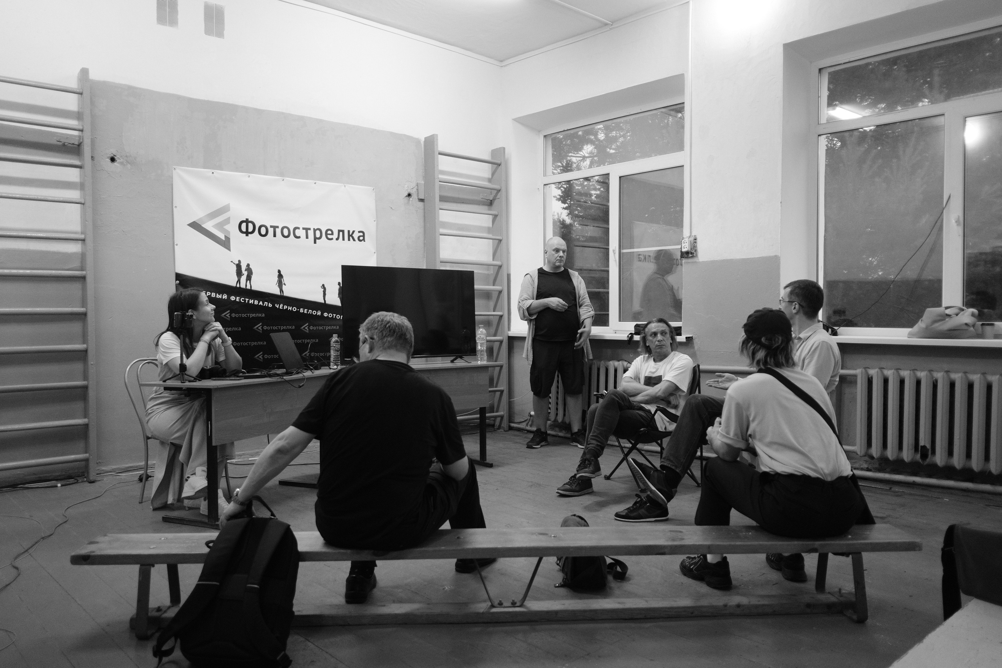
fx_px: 751
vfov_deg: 47.9
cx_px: 501
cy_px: 334
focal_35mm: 27
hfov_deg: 67.4
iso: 1250
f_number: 2
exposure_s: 1/125
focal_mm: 18
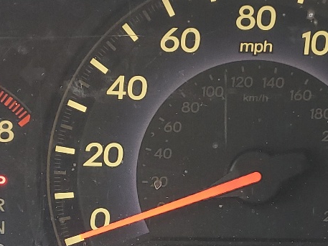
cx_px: 239
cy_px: 195
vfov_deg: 16.1
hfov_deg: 21.4
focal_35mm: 91
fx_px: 862
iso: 90
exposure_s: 1/120
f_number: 1.5
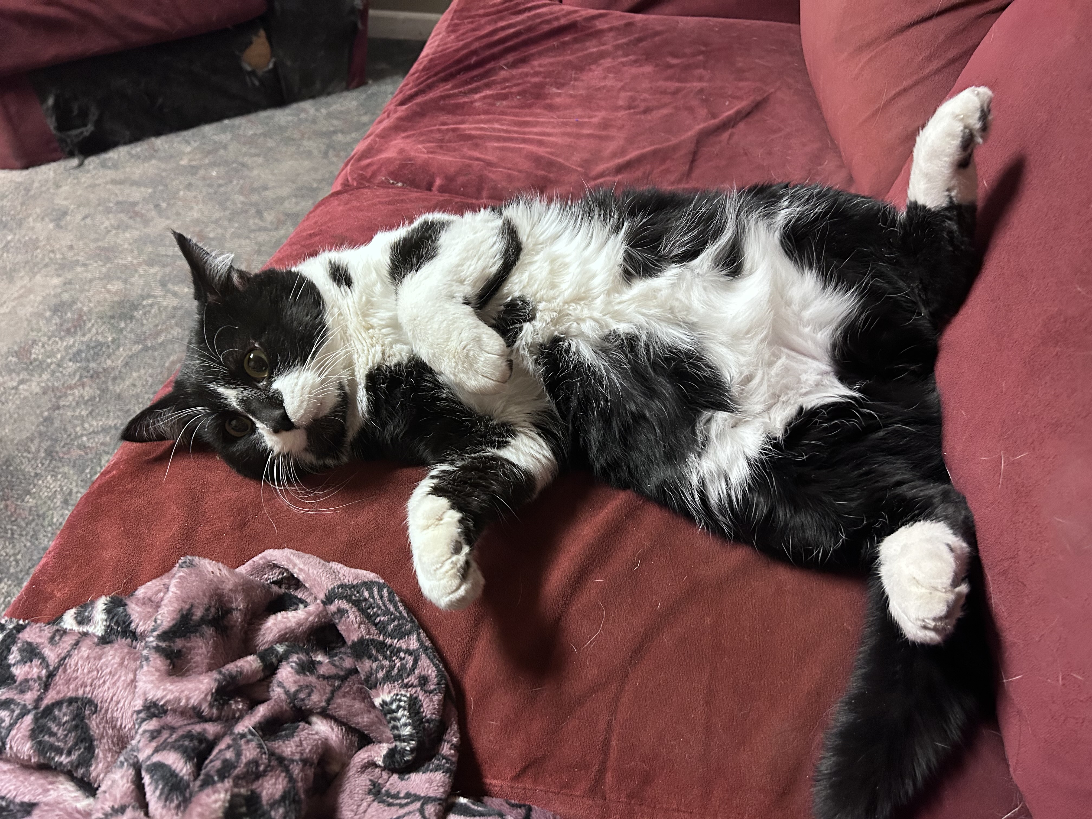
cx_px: 546
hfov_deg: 67.3
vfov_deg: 53.1
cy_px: 410
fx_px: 820
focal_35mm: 26
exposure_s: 1/60
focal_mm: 5.7
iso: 500
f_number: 1.5
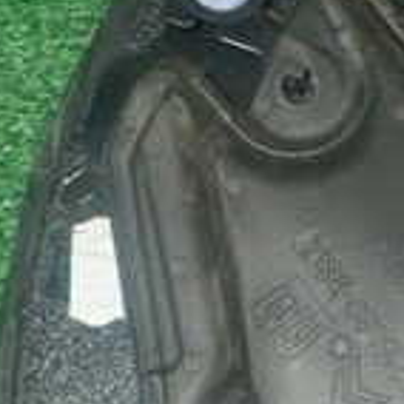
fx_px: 1769
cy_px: 327
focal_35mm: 134
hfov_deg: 12.8
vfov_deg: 13.0
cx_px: 444
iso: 800
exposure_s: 1/40
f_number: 7.1
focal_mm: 6.37
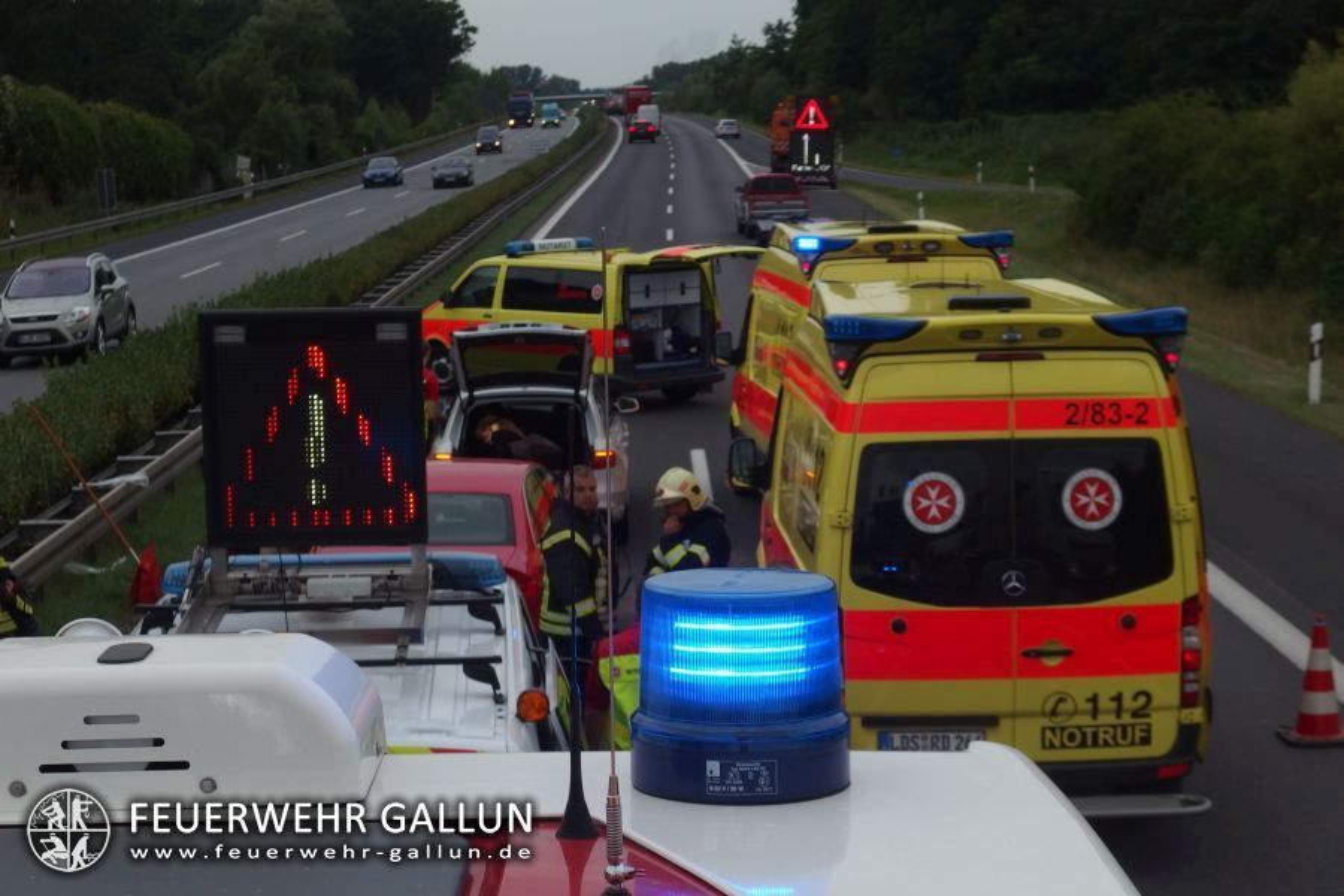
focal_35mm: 74
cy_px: 448
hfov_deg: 27.3
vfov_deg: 18.4
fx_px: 2762
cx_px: 672
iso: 100
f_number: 4.5
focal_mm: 13.2
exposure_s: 1/800
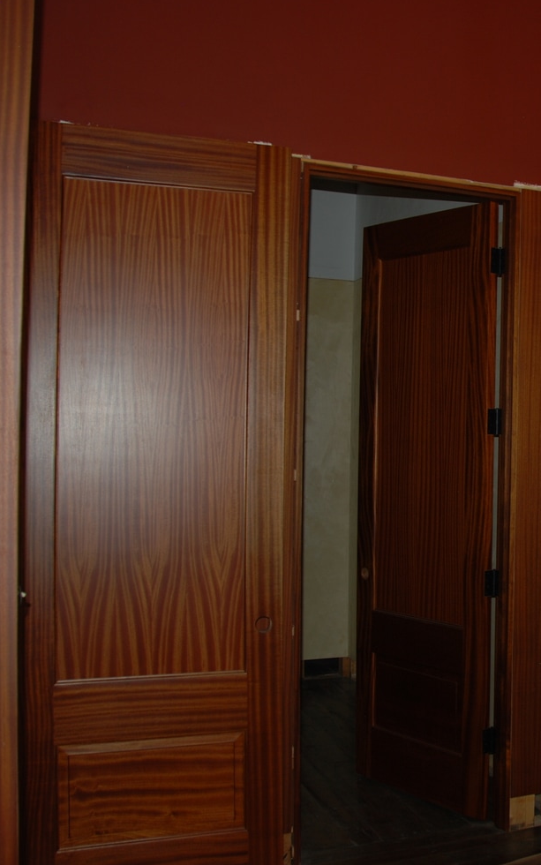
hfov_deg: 28.5
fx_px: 990
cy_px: 431
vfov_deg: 47.2
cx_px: 551
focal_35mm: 42
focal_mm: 18
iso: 100
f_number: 3.5
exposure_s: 1/60
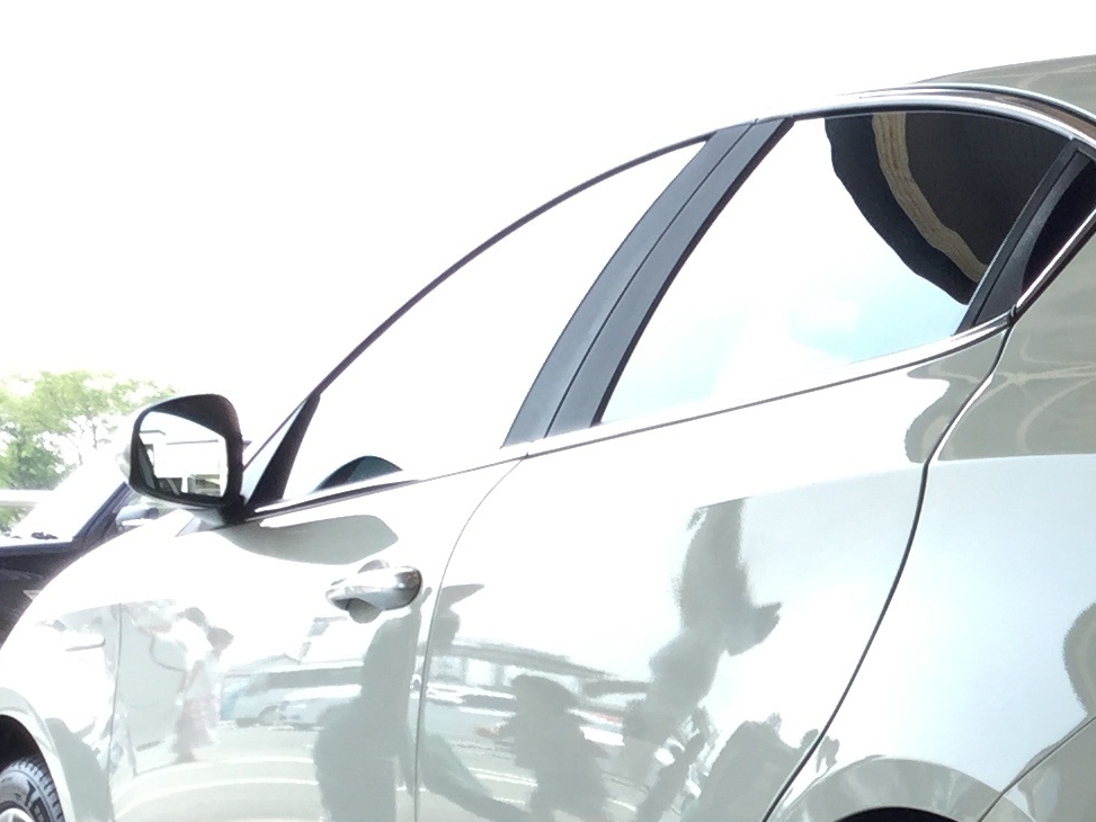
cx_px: 1267
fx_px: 3293
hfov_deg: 18.1
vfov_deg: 14.2
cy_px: 614
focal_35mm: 104
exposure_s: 1/151
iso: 25
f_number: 2.4
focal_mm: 3.3
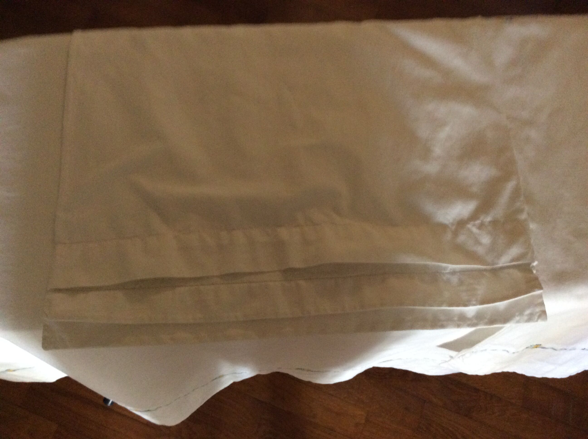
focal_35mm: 32
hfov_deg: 56.9
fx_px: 543
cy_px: 220
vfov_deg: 44.1
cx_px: 294
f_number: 2.4
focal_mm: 3.3
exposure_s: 1/25
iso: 250
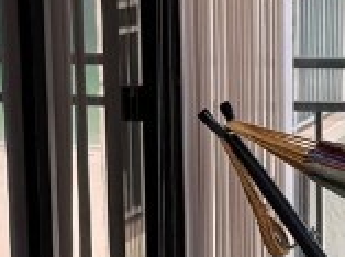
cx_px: 242
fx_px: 1561
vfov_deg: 9.4
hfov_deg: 12.6
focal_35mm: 157
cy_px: 255
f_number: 1.78
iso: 100
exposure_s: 1/627
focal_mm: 6.76
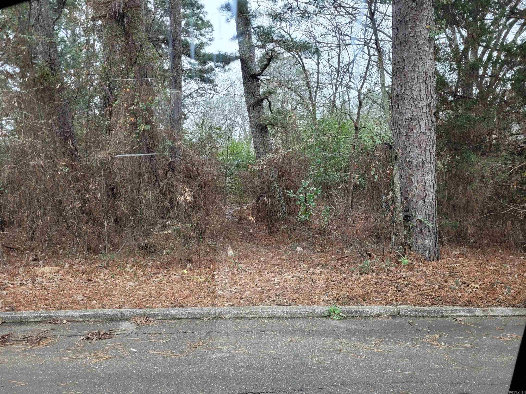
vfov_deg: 53.1
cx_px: 263
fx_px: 395
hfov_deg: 67.3
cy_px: 197
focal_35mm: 26
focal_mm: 5.4
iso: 40
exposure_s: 1/173
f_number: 1.8
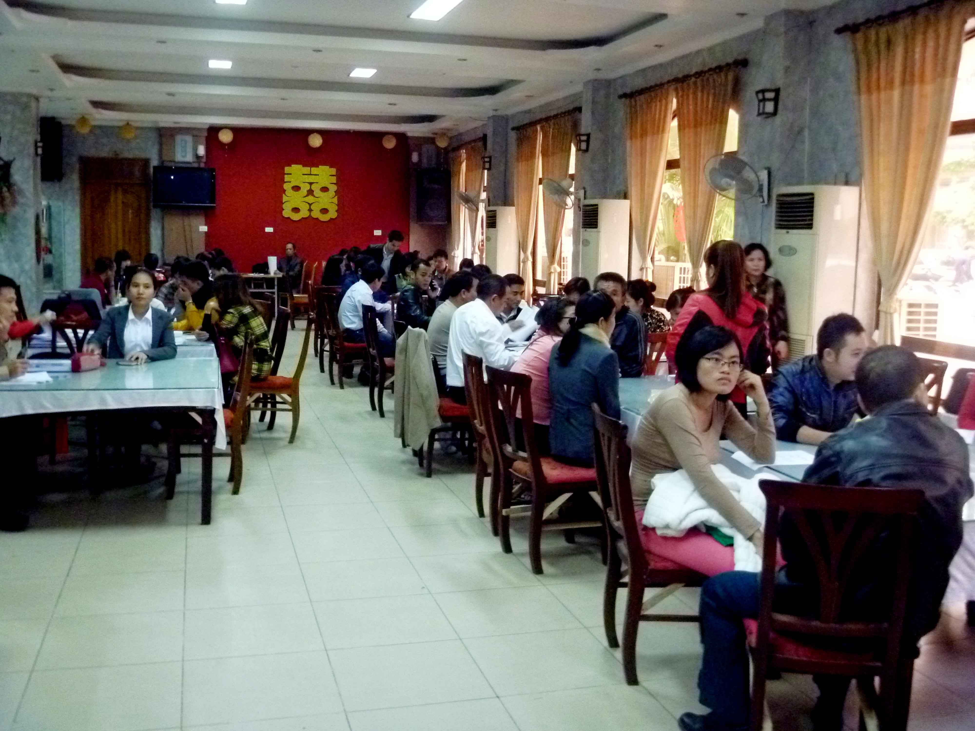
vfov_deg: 40.7
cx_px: 488
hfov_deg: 52.6
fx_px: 986
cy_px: 366
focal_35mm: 35
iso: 800
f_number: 3.5
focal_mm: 6.3
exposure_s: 1/15
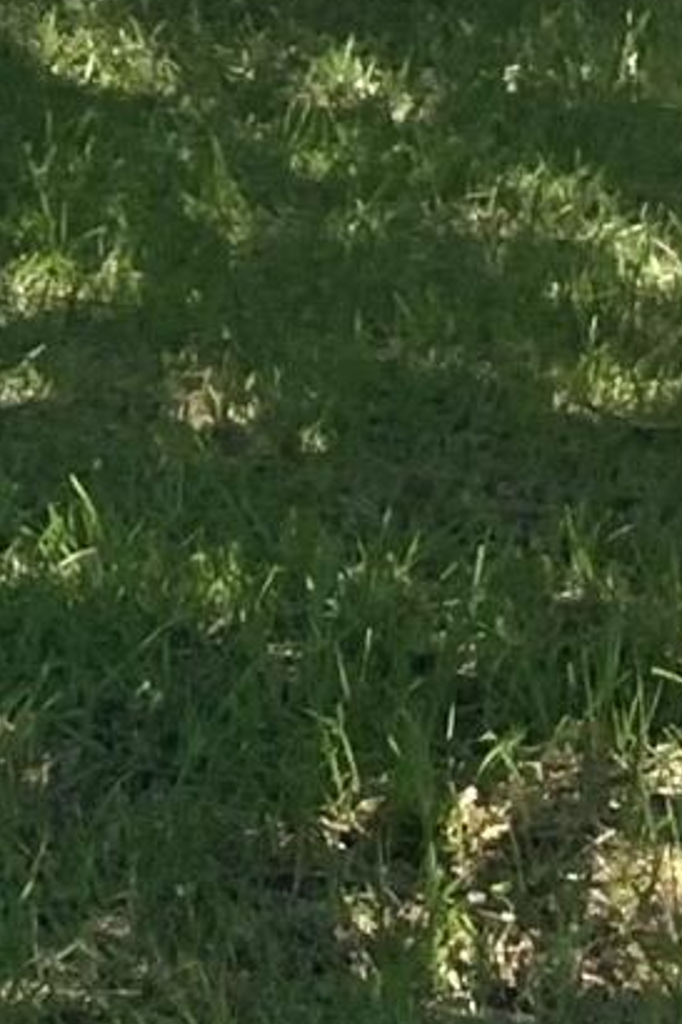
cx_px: -1971
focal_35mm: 198
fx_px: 5631
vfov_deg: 9.5
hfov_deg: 5.9
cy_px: -1184
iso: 25
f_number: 1.8
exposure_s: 1/497
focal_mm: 4.25
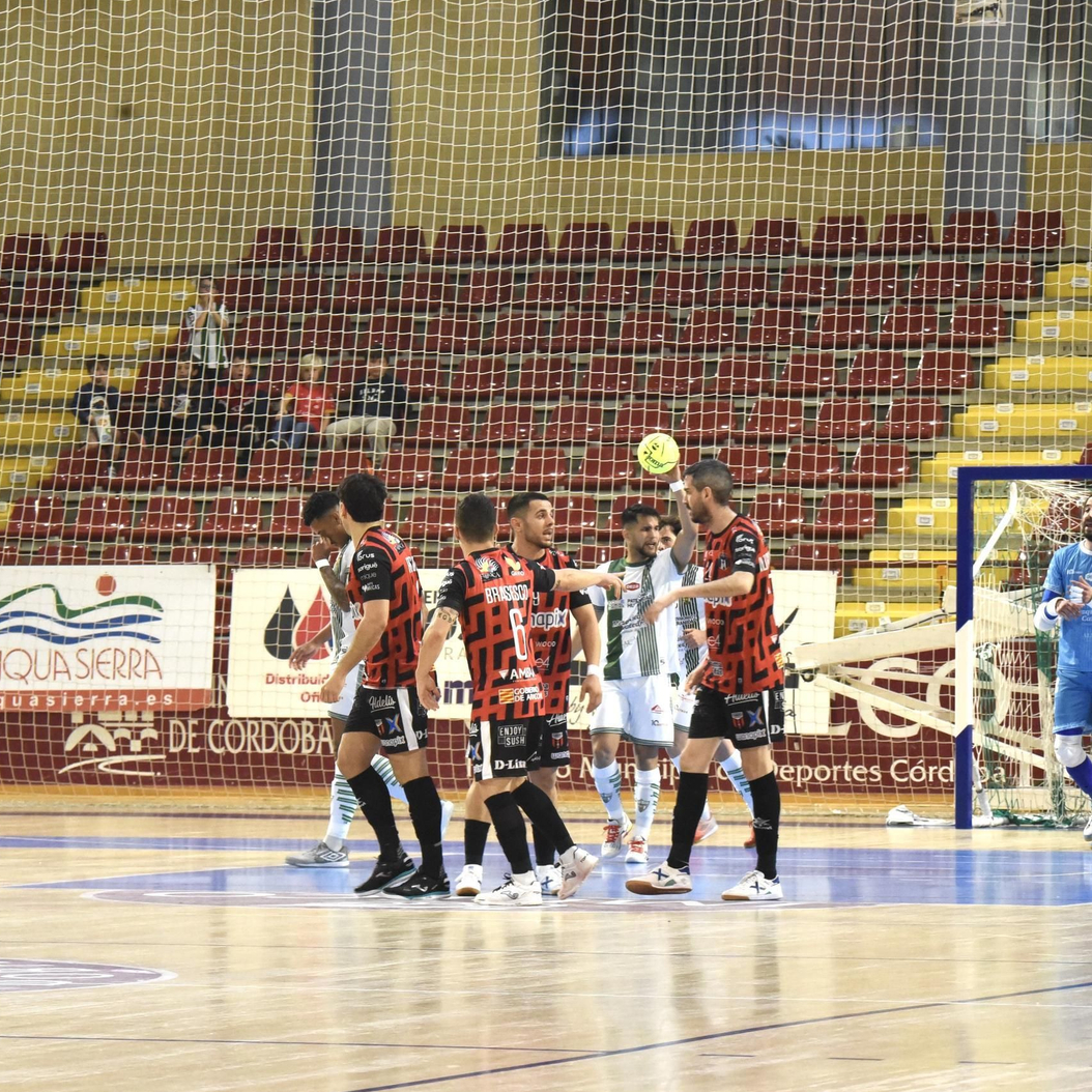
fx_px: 6888
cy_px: 548
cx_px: 514
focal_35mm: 193
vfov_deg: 9.1
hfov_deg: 9.1
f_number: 8
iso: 5600
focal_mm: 150
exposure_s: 1/250
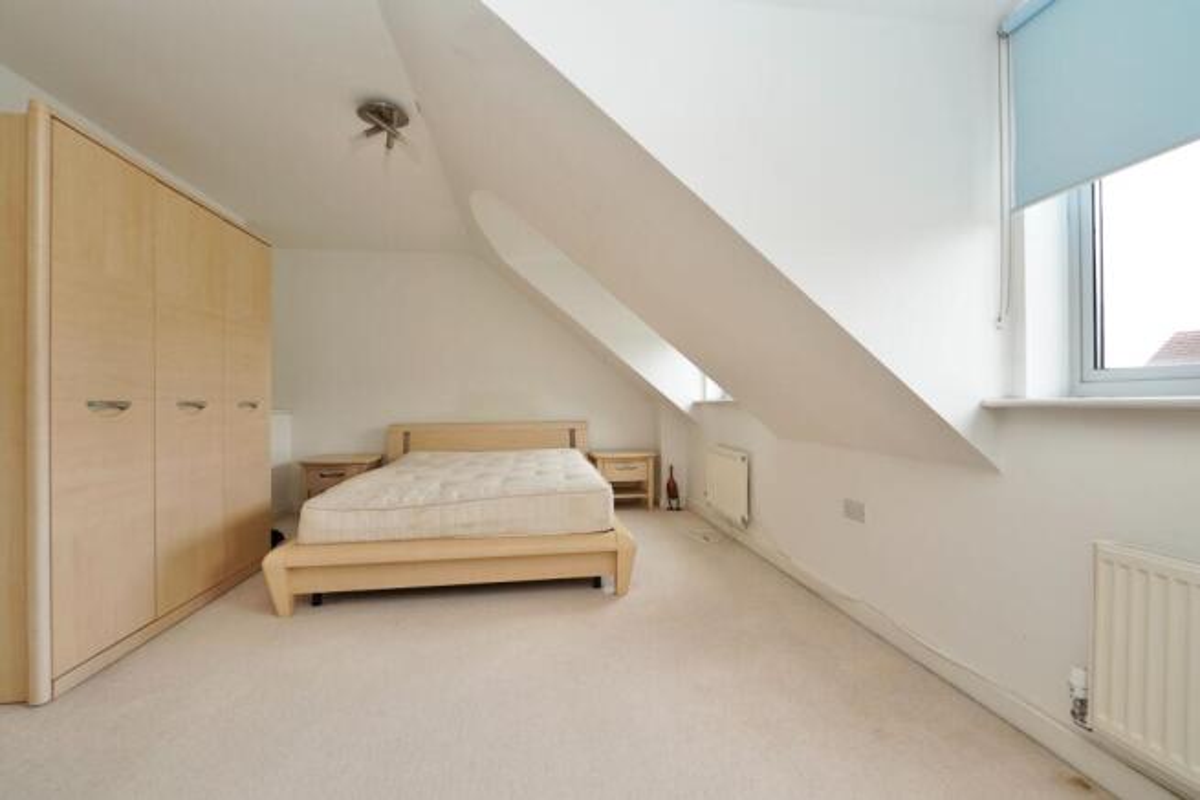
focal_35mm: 14
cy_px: 400
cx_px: 600
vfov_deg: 81.2
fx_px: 467
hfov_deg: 104.2
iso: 200
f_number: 4
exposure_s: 1/60
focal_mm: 14
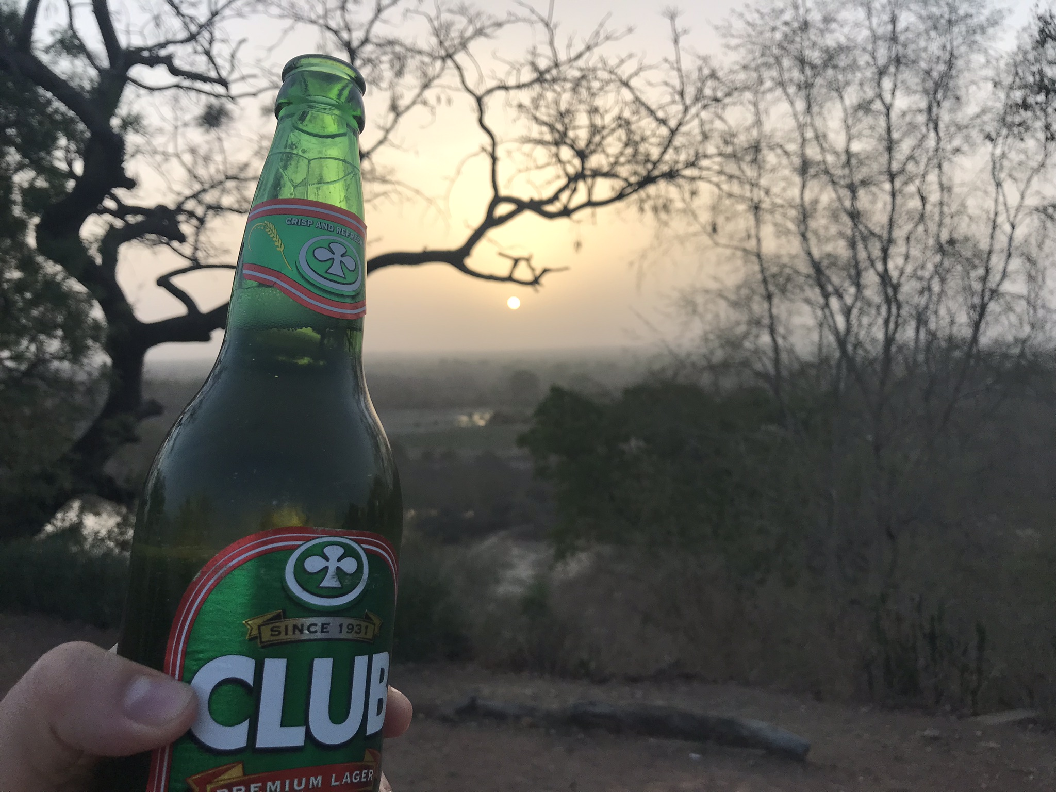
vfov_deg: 49.7
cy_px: 396
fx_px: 854
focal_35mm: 28
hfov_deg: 63.4
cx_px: 528
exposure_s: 1/638
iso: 20
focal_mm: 3.99
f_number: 1.8
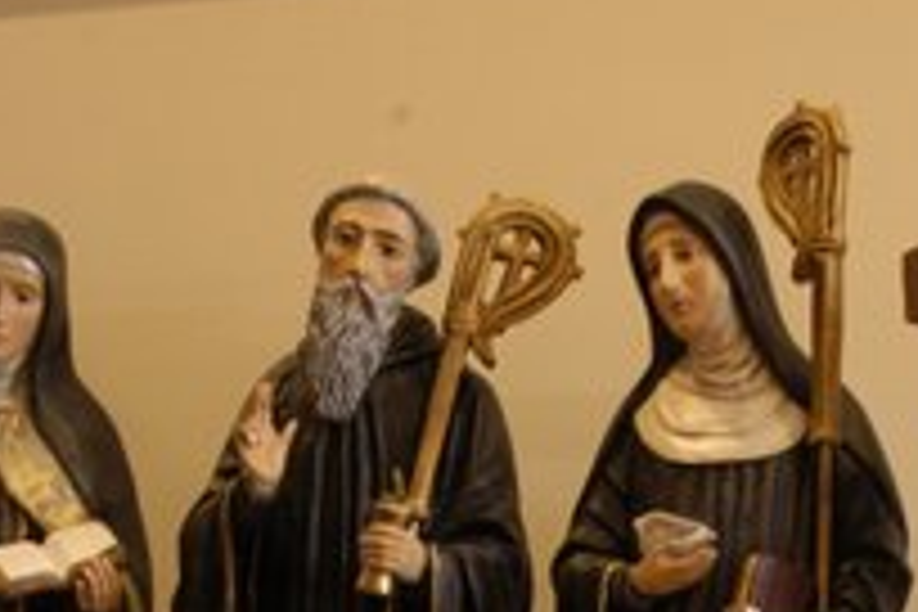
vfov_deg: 11.9
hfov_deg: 17.7
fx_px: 2881
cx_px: 909
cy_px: 664
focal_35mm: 113
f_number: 5.6
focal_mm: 32
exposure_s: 1/10
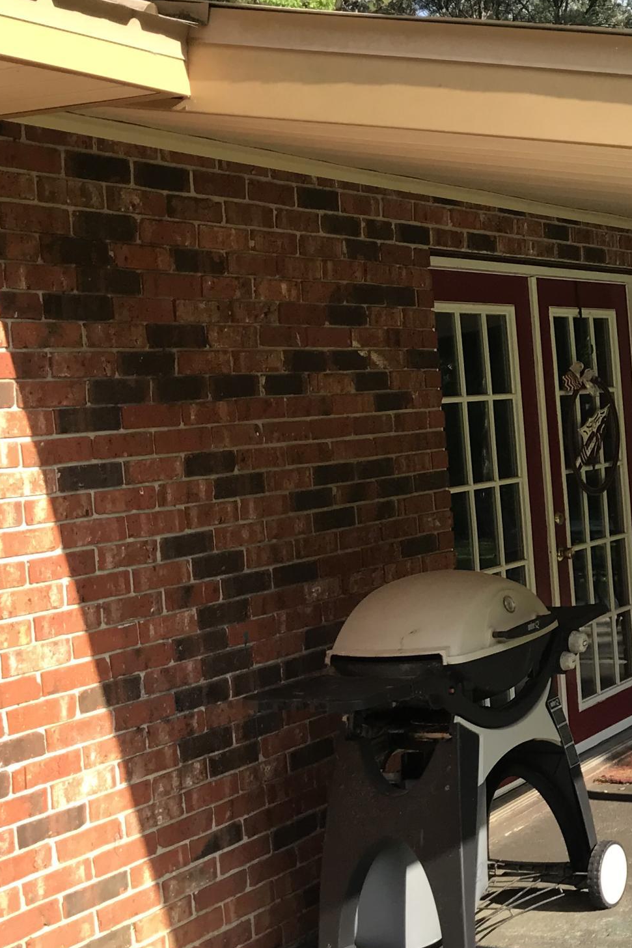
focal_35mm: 60
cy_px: 529
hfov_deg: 20.0
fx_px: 1580
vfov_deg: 33.4
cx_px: 907
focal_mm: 3.99
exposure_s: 1/684
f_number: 1.8
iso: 20
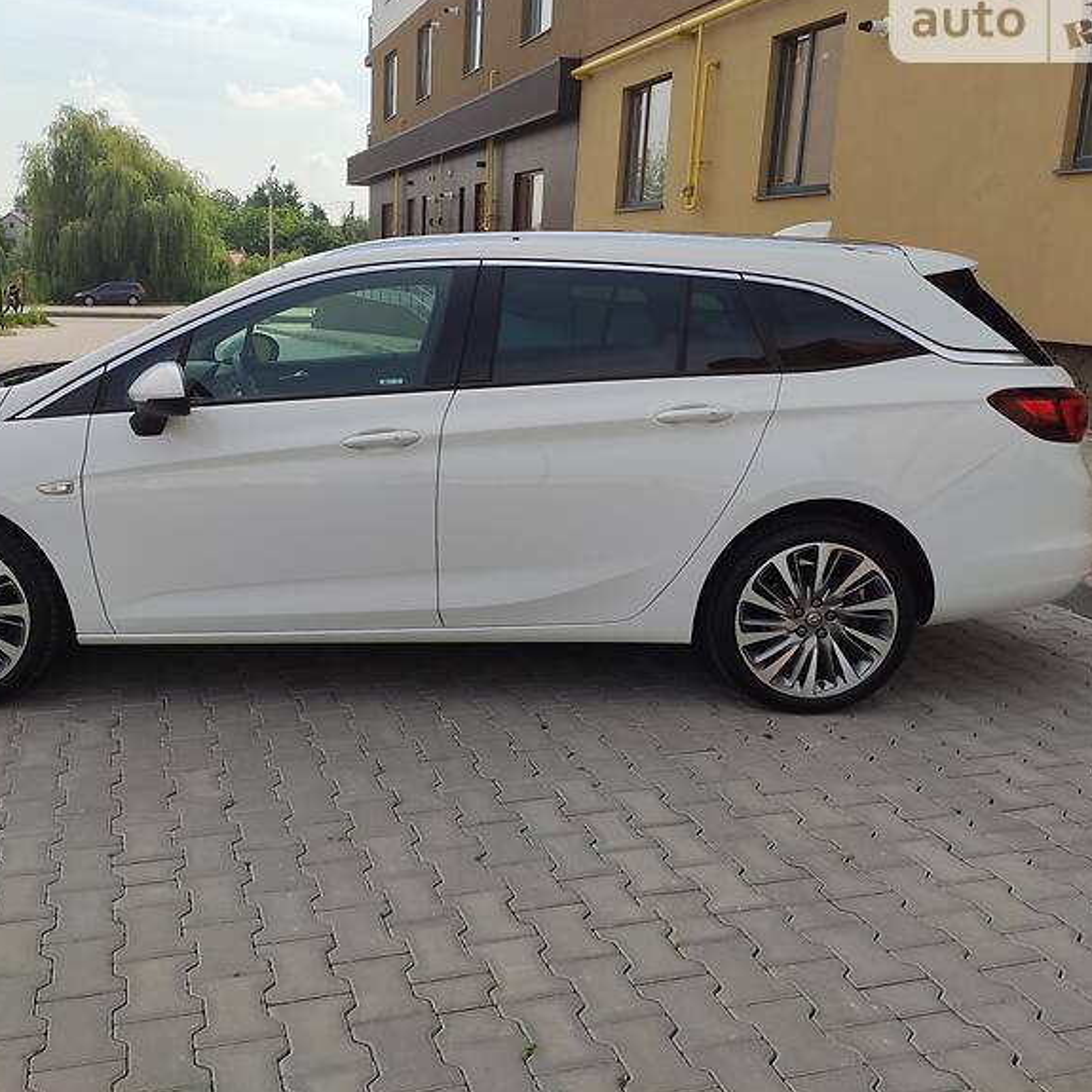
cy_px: 528
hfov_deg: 50.7
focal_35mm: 32
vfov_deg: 51.1
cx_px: 431
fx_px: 1142
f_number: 1.8
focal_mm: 4.8
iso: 112
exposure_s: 1/1959
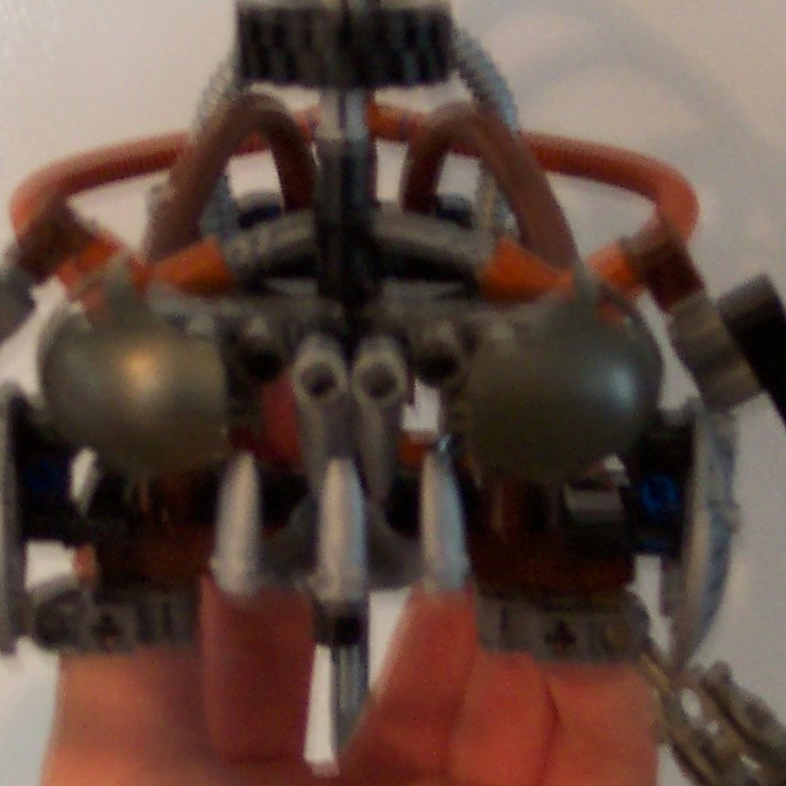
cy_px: 625
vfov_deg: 15.9
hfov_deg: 16.0
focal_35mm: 109
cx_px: 472
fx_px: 2800
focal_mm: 8
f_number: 2.8
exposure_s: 1/8
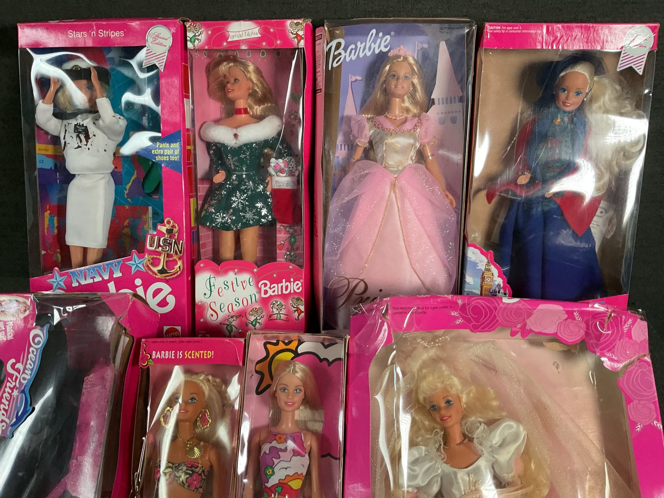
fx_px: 556
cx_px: 332
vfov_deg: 48.2
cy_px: 249
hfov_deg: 61.7
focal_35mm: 29
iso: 160
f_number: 1.8
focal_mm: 3
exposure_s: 1/60
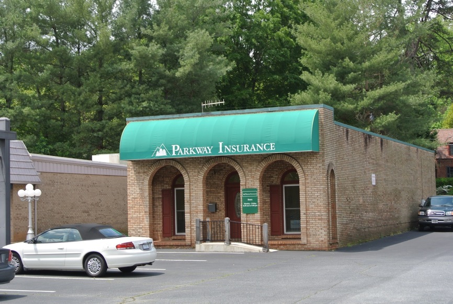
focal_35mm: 69
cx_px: 226
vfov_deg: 19.8
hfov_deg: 29.2
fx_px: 869
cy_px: 152
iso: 100
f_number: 5.3
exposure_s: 1/250
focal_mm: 25.9
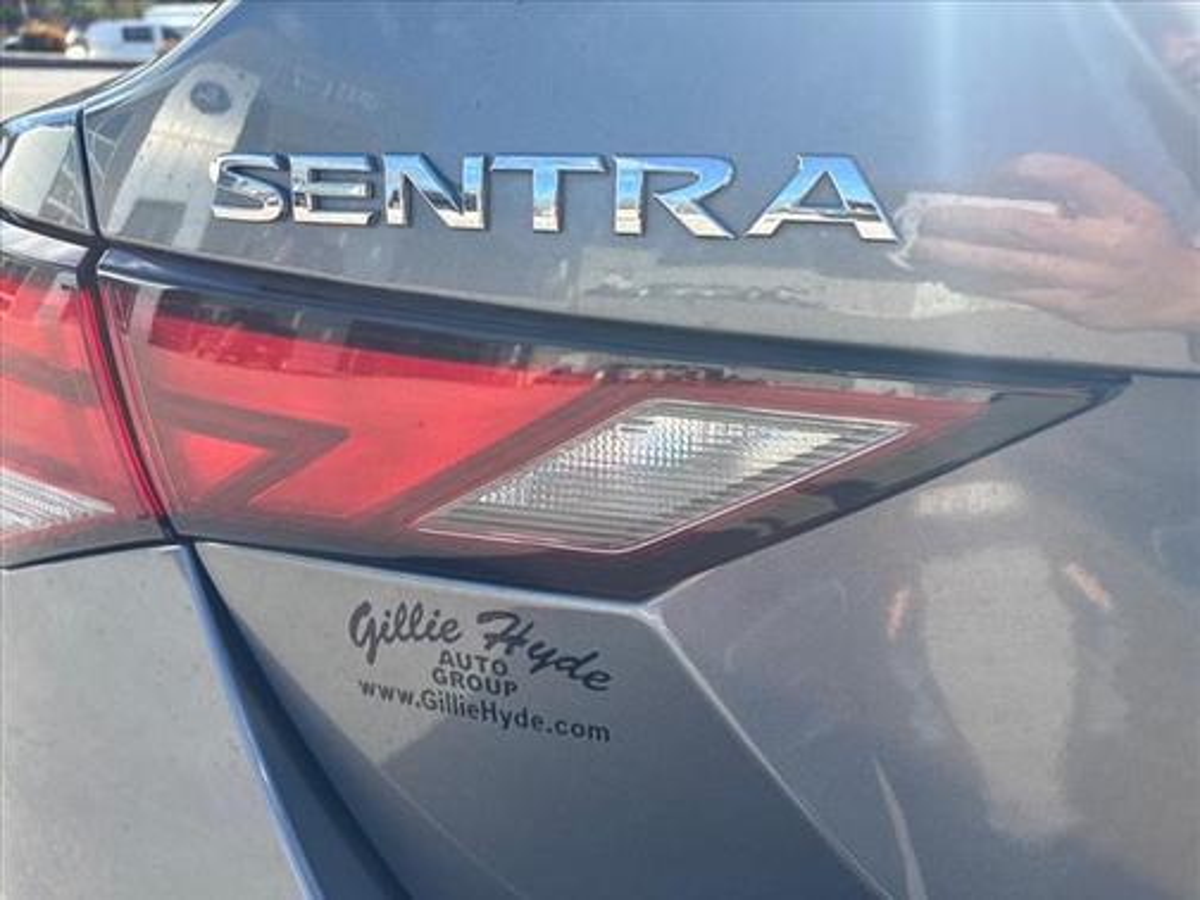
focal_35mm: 26
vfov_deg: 53.1
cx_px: 600
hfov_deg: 67.3
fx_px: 901
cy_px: 450
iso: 50
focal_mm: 5.96
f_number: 1.6
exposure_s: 1/884
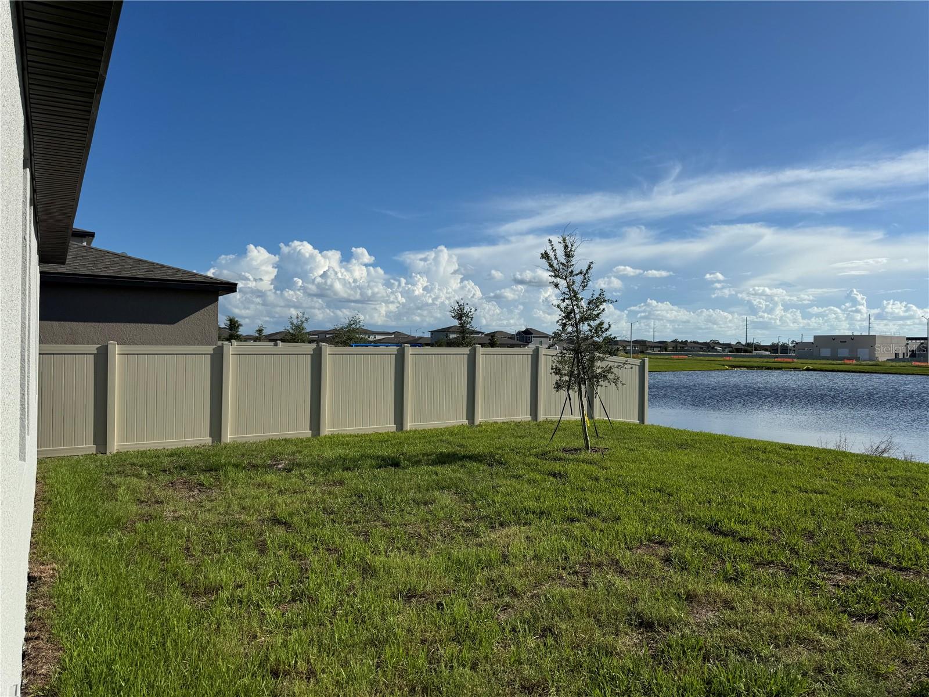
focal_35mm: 24
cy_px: 348
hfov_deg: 71.6
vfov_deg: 56.8
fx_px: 644
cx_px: 464
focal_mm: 6.76
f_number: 1.78
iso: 80
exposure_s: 1/9009
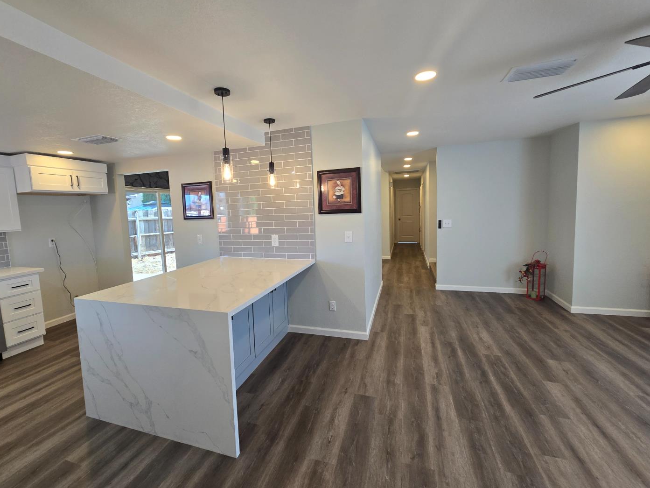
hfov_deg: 102.0
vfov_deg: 85.7
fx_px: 263
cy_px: 236
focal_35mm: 14
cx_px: 309
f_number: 2.2
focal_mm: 2.2
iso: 80
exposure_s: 1/60
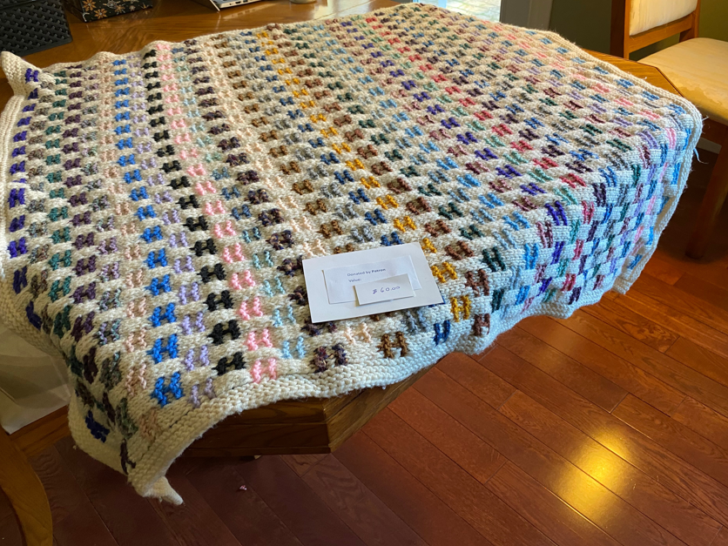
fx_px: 589
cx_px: 374
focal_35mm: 28
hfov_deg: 63.4
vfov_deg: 49.7
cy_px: 286
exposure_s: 1/60
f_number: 1.8
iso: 250
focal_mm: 4.25
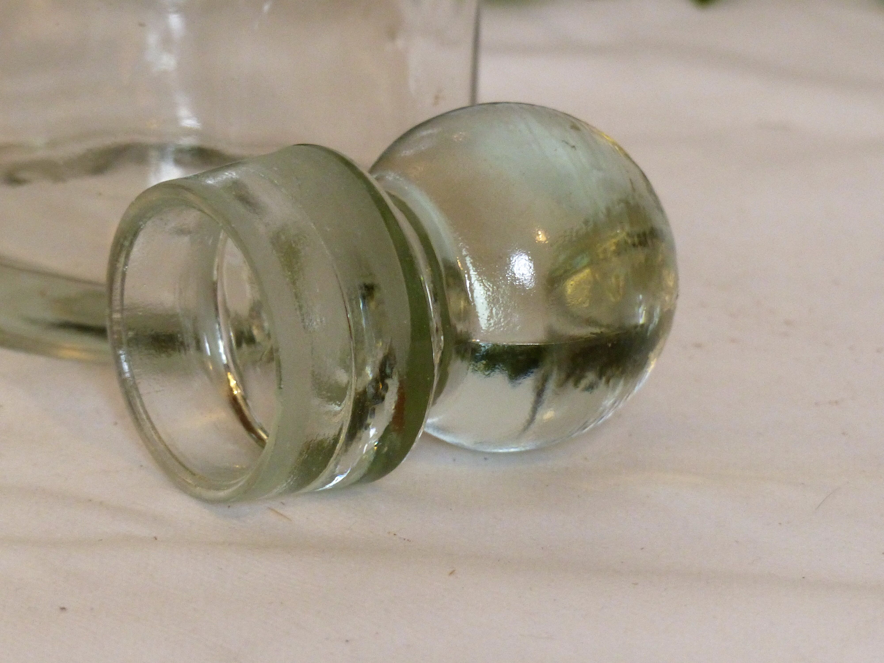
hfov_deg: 6.3
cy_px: 332
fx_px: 7993
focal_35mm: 313
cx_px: 442
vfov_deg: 4.7
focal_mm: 51.2
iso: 400
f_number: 2.8
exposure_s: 1/40
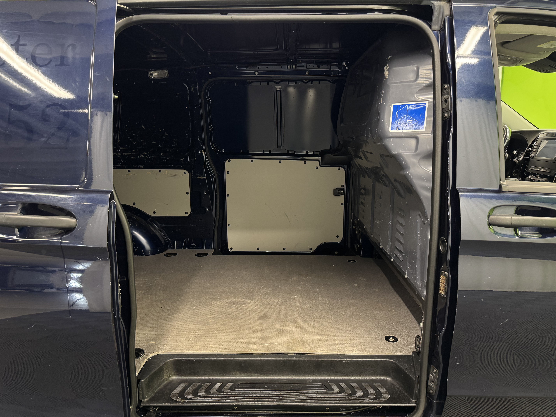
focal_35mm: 24
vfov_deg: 56.8
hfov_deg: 71.6
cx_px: 278
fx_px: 385
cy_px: 208
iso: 320
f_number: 1.78
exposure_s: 1/50
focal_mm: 6.76
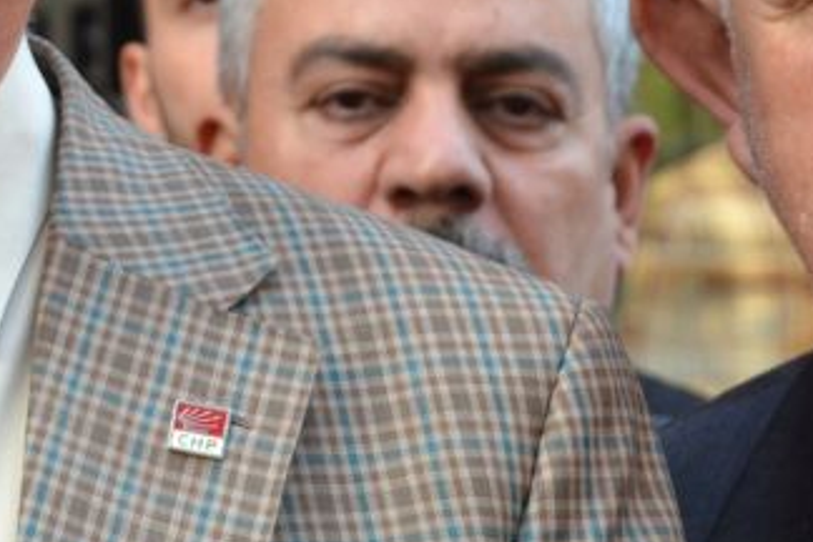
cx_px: -344
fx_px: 5420
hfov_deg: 8.4
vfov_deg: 5.7
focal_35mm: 240
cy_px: -88
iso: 800
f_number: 4.8
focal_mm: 48
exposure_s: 1/60
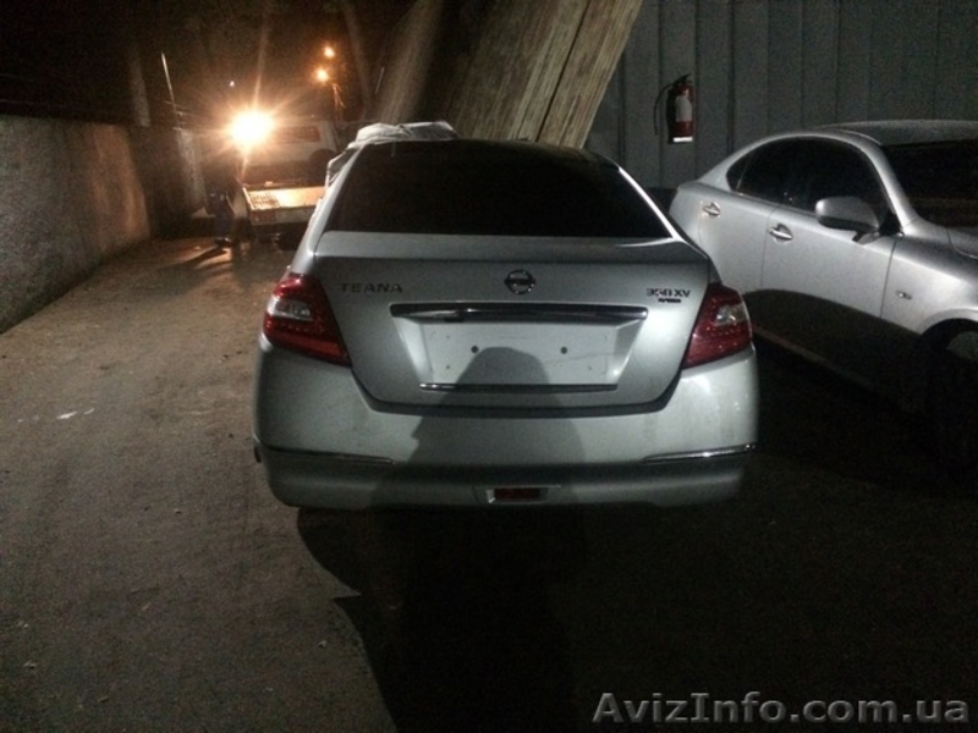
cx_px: 489
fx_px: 819
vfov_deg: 48.2
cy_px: 366
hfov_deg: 61.7
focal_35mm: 29
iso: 1250
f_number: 2.2
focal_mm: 4.15
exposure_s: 1/17
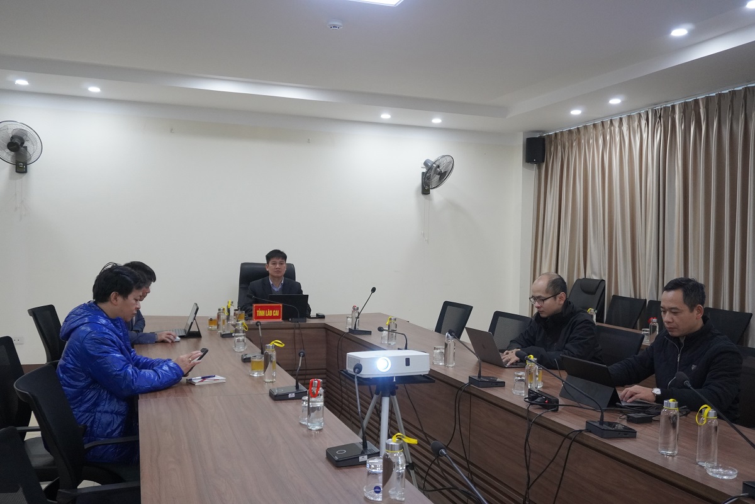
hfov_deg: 57.2
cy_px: 252
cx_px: 378
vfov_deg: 40.0
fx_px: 692
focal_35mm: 33
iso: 2000
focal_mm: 22
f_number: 4
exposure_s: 1/160
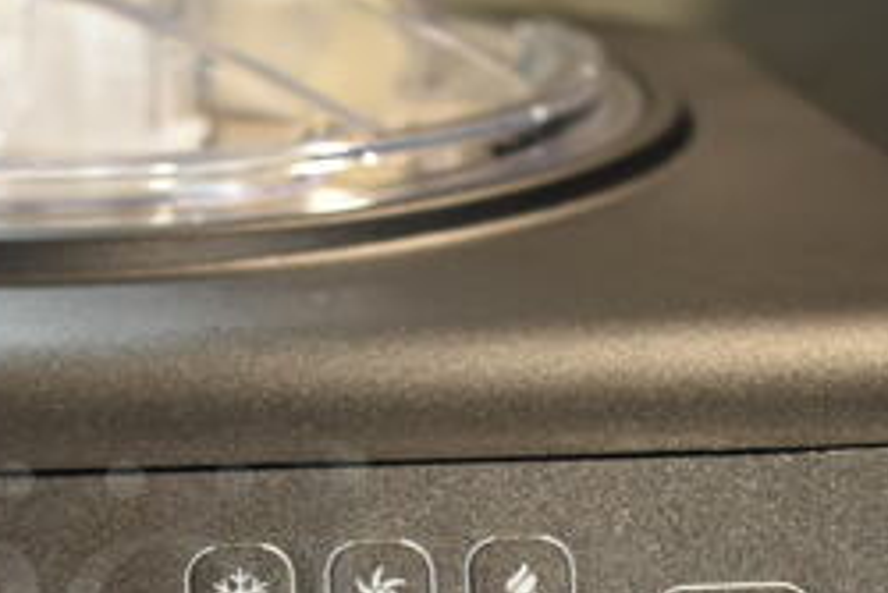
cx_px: 124
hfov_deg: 22.6
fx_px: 2172
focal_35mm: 88
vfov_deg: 15.2
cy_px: 625
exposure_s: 1/40
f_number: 4
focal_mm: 24
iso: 720
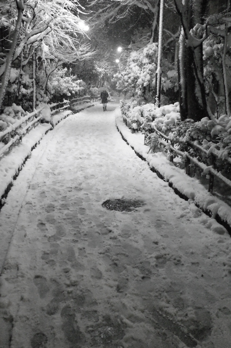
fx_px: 338
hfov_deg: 37.7
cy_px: 174
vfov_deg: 54.5
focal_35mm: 35
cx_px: 116
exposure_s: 1/640
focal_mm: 18.3
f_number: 3.2
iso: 12800
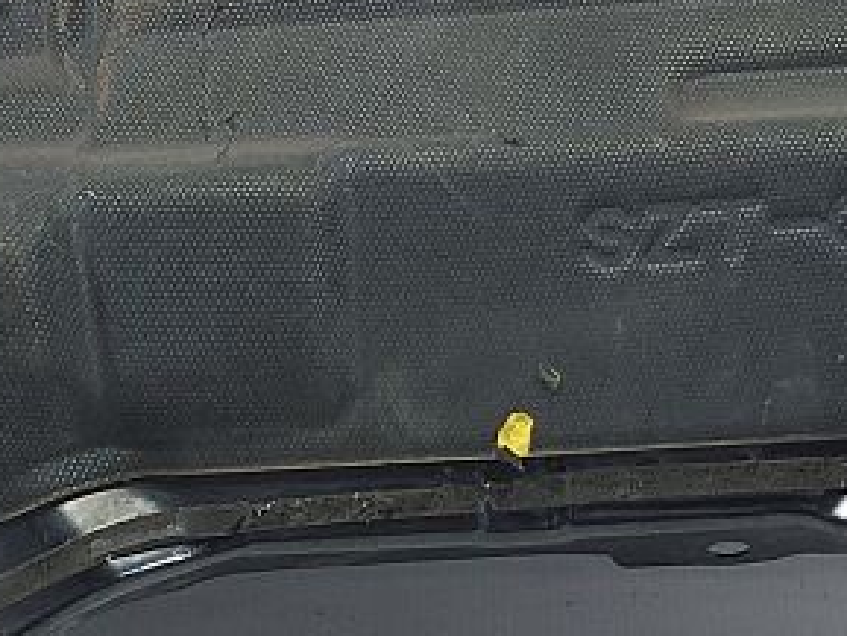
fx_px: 2815
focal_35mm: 115
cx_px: 535
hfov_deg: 17.1
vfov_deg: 12.9
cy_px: 284
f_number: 1.8
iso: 80
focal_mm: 5.23
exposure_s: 1/50
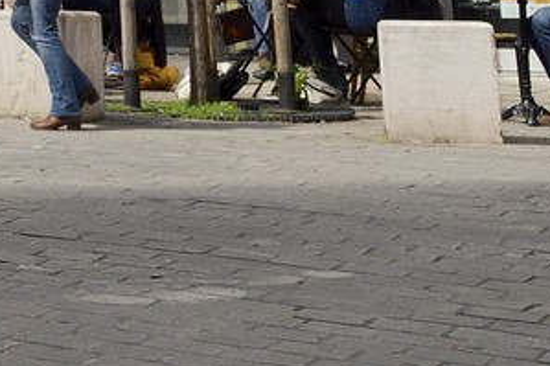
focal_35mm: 166
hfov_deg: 11.2
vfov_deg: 7.5
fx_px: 2535
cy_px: -603
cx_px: -572
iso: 200
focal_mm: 31
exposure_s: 1/200
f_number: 9
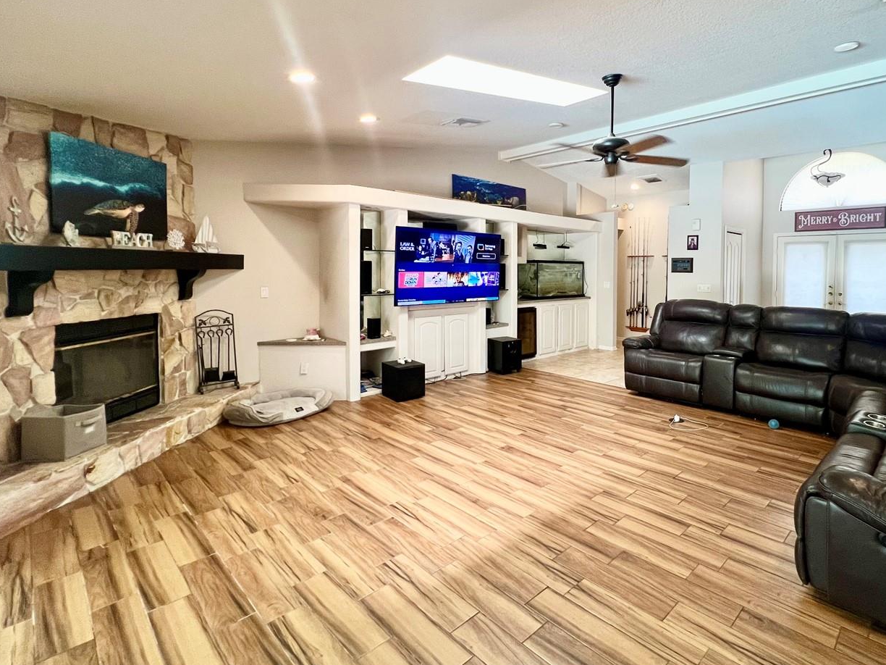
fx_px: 435
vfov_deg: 74.3
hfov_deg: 89.1
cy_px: 287
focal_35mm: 17
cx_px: 558
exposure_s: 1/60
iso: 250
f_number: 1.8
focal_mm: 1.57
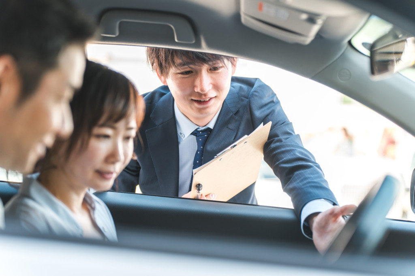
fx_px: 991
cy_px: 138
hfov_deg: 23.7
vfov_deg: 15.9
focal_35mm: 86
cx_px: 208
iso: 100
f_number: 2.8
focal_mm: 86
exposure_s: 1/200
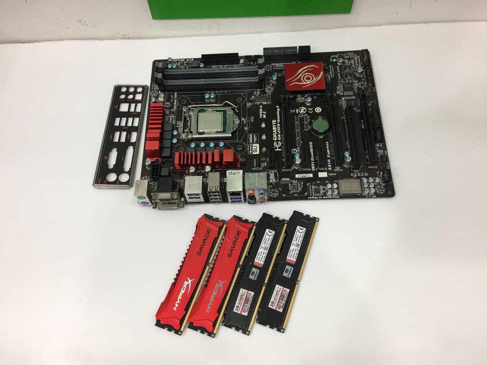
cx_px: 244
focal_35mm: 29
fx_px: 408
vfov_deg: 48.2
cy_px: 182
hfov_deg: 61.7
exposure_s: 1/33
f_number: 2.2
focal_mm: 4.15
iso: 80
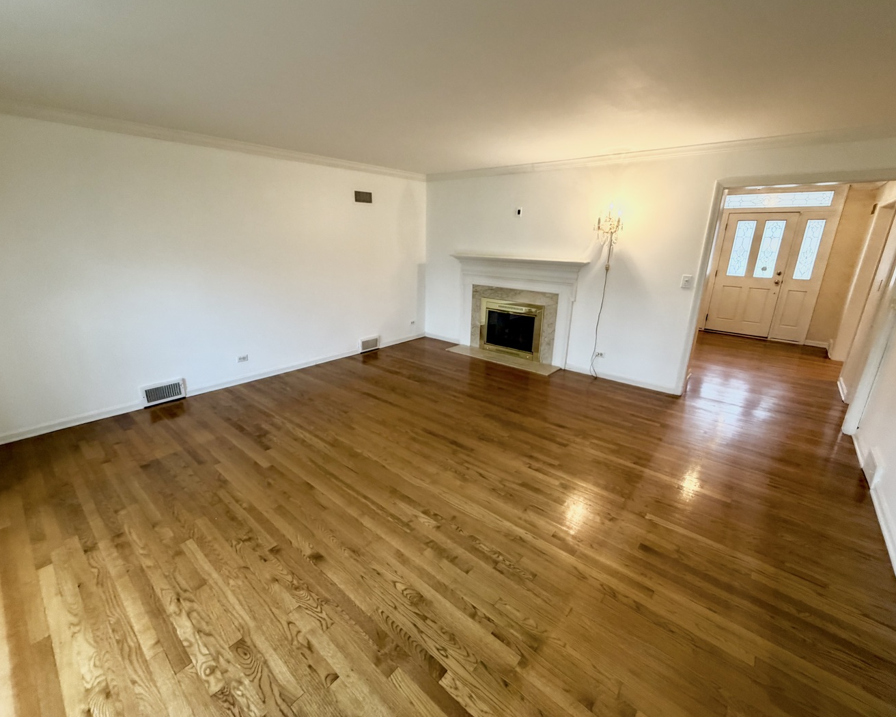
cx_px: 443
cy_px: 353
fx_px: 398
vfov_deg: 84.0
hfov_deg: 96.8
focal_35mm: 15
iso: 320
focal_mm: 2.22
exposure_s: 1/60
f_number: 2.2
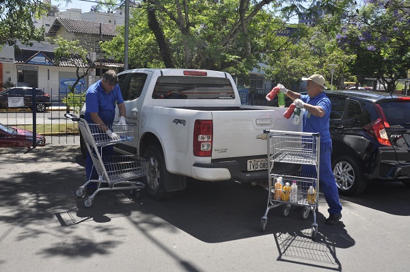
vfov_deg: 34.1
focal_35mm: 39
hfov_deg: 49.6
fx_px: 443
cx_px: 205
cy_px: 136
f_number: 8
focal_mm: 26
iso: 200
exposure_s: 1/250
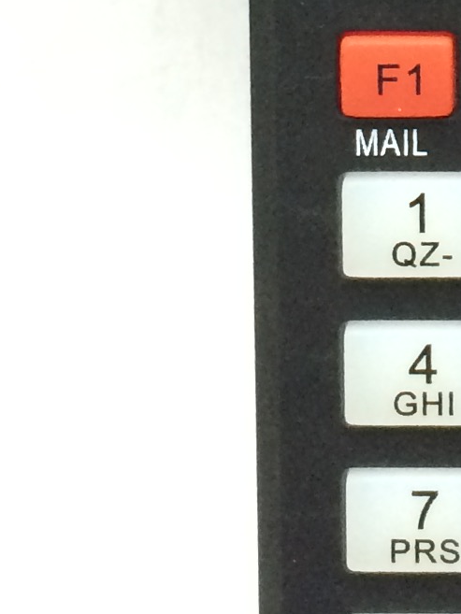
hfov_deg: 10.1
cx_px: 622
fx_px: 2556
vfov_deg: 13.1
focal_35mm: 144
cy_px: -271
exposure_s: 1/25
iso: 320
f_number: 2.2
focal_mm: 4.15
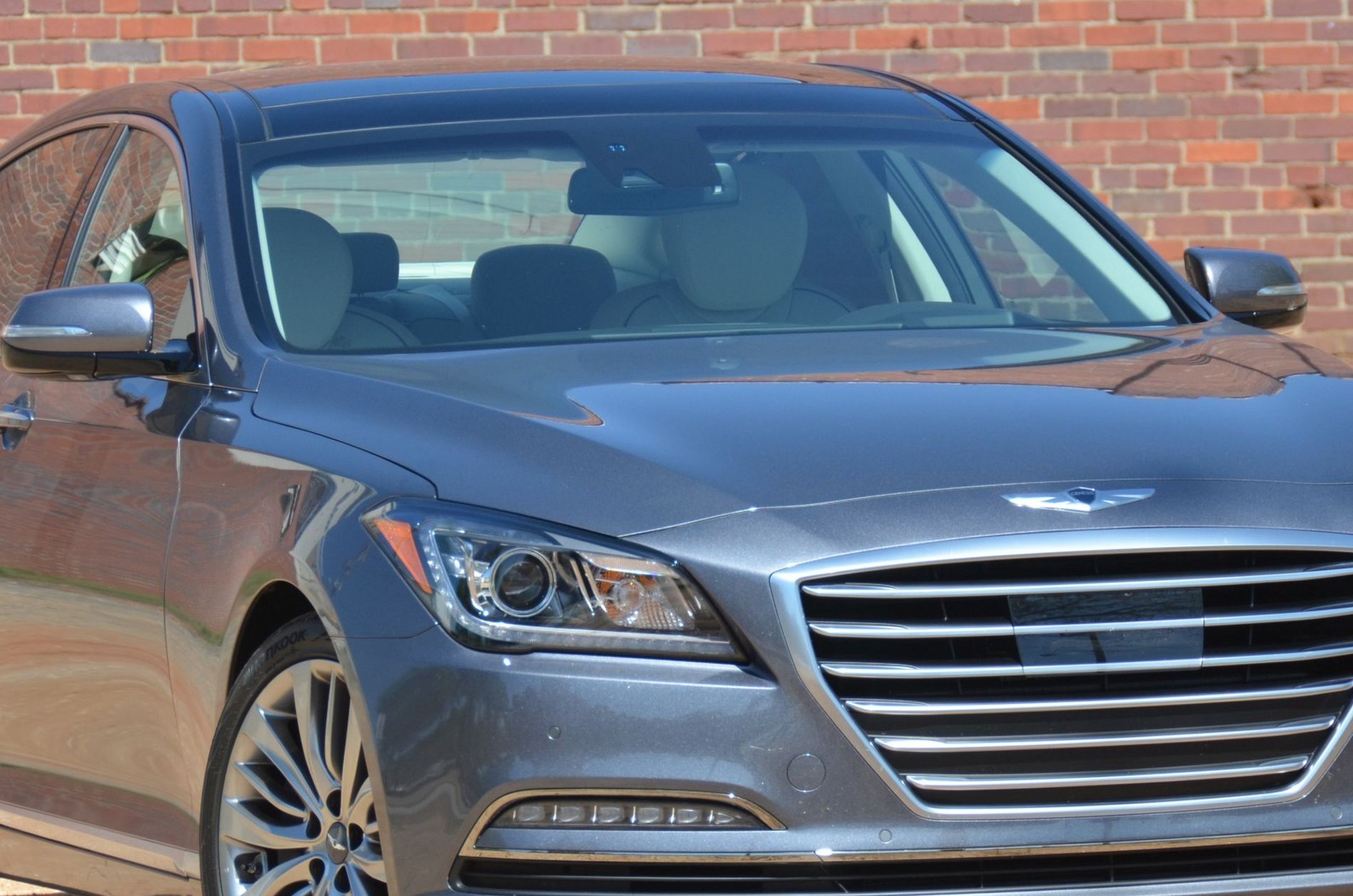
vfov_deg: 5.2
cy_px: 497
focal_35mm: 265
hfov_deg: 7.8
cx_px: 697
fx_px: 9940
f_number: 5.3
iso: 400
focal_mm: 112
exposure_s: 1/1250
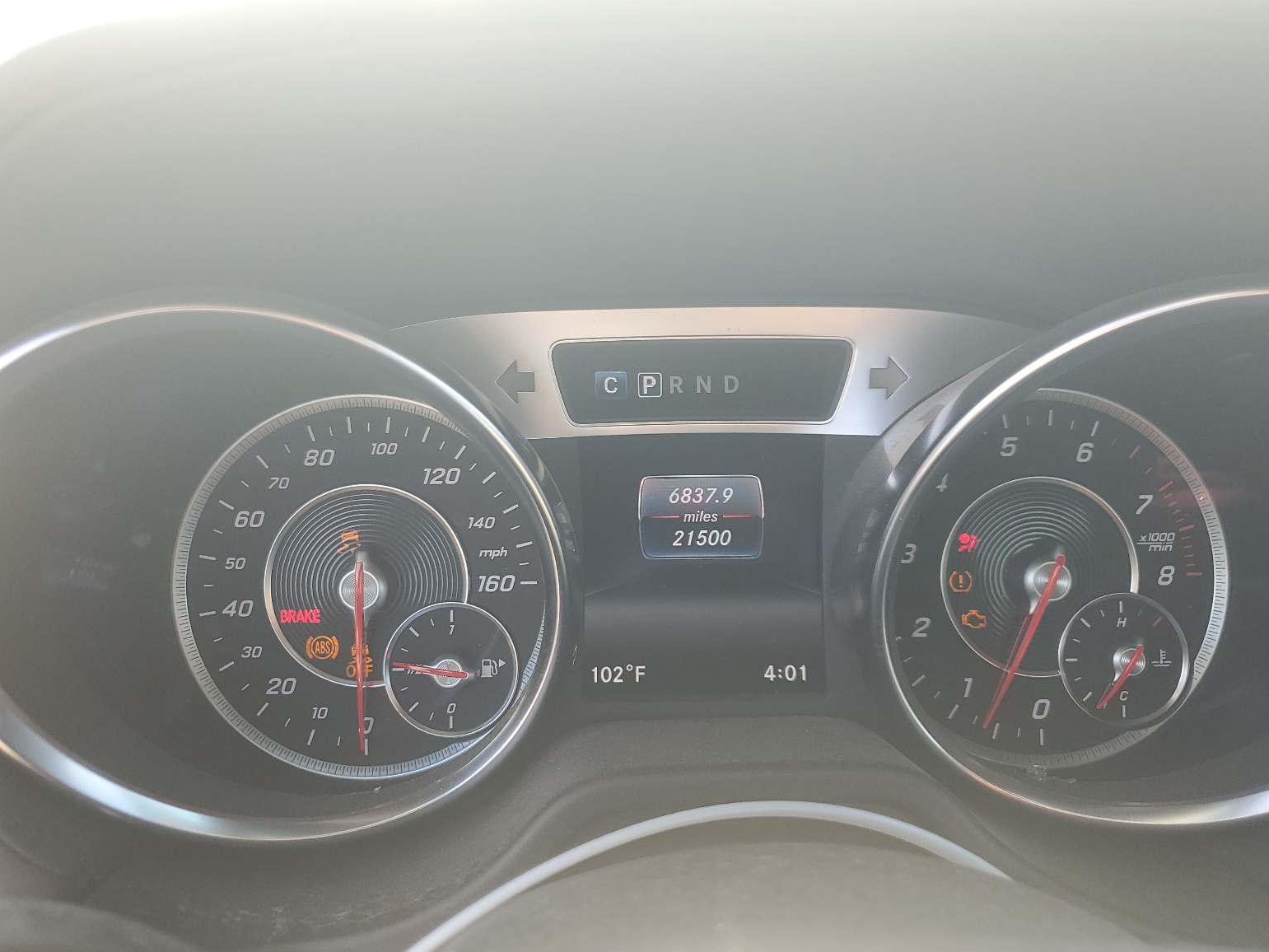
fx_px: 990
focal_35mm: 27
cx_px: 646
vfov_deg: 51.4
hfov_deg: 65.3
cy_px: 479
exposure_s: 1/192
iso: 50
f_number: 1.5
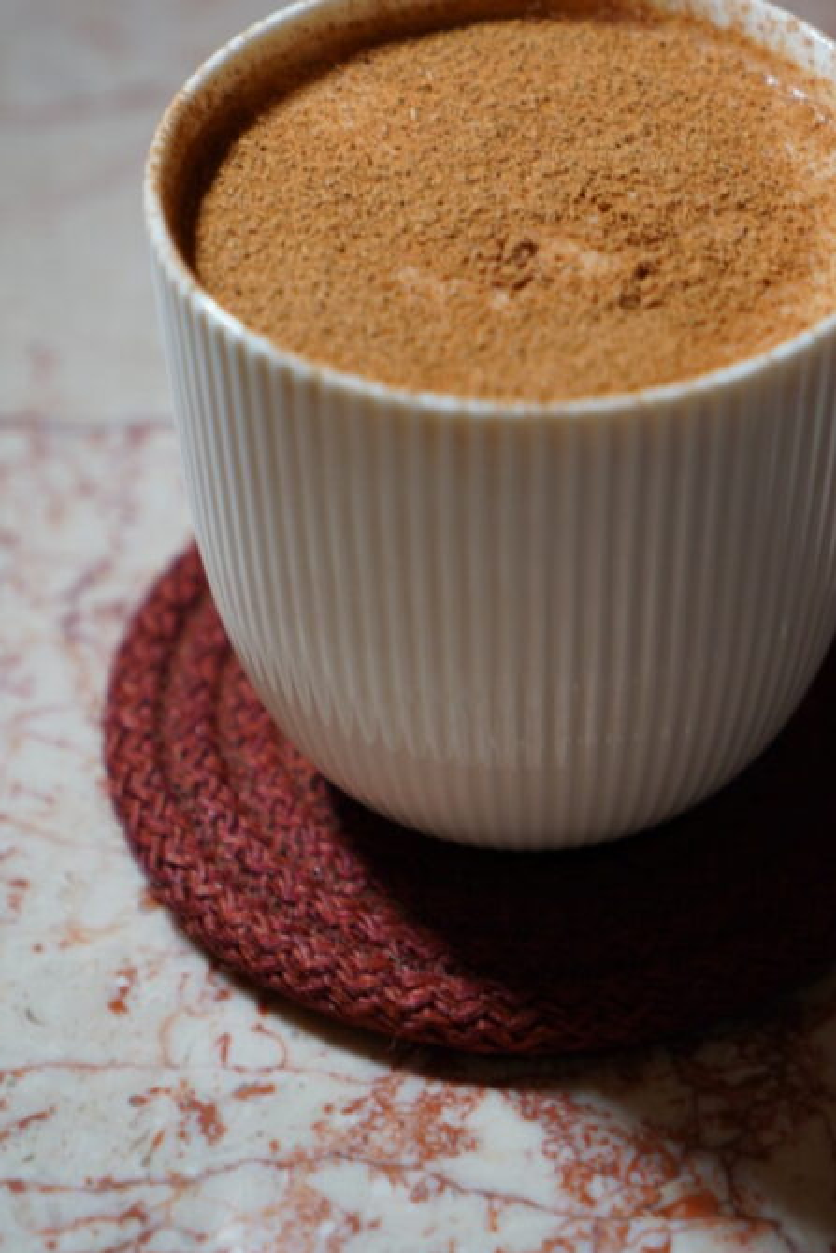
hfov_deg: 12.8
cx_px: 549
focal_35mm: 107
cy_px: 314
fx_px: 3725
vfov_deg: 19.0
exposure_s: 1/125
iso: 160
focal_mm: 70
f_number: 4
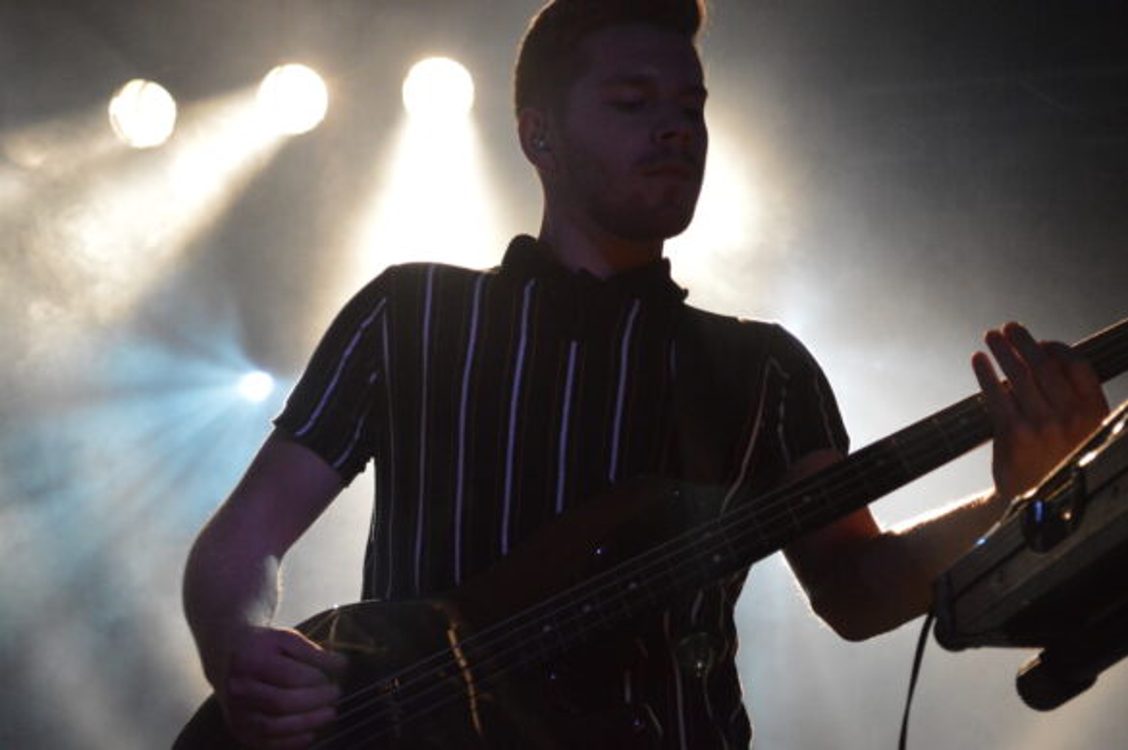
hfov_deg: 28.1
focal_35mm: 72
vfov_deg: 18.9
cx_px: 564
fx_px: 2254
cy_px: 375
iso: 3200
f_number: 5.6
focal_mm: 48
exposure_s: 1/250
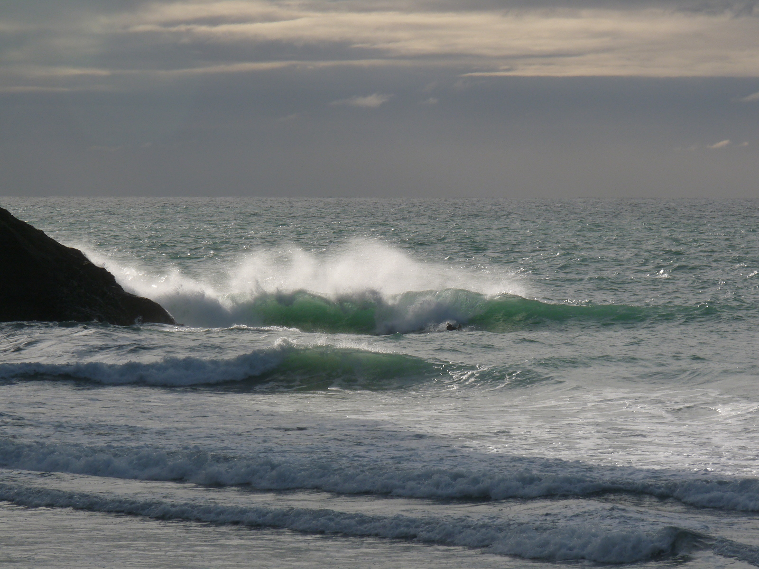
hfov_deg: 8.2
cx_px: 380
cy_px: 284
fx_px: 5262
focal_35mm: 240
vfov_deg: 6.2
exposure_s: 1/640
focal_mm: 42.6
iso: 100
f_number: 8
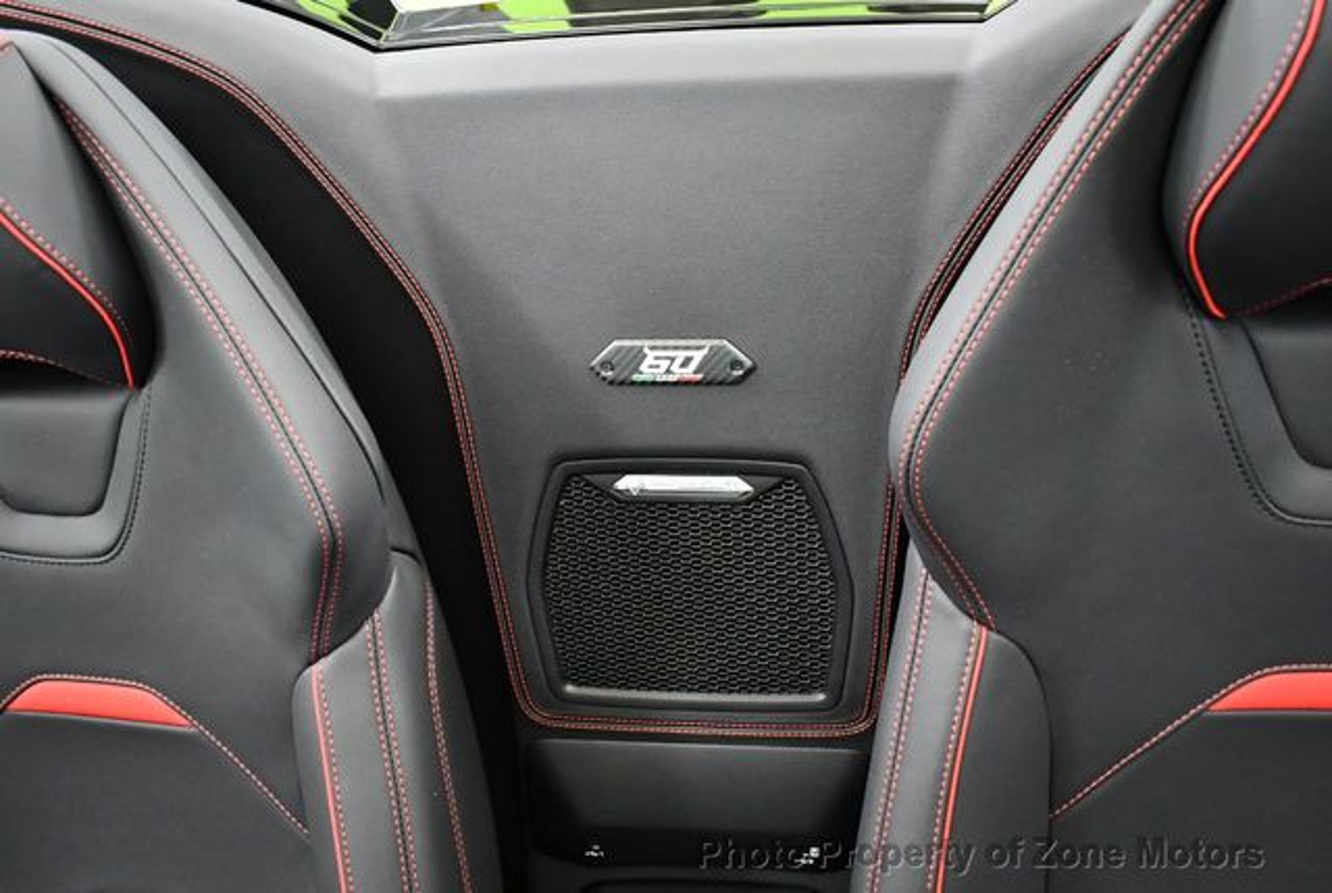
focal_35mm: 36
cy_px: 446
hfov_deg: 53.1
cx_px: 666
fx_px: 1334
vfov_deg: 37.0
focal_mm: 18
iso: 3200
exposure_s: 1/100
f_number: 3.5
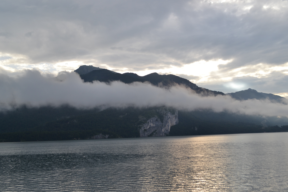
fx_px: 288
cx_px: 144
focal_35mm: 36
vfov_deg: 36.9
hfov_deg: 53.1
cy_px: 96
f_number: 6.3
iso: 100
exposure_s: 1/200
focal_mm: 24
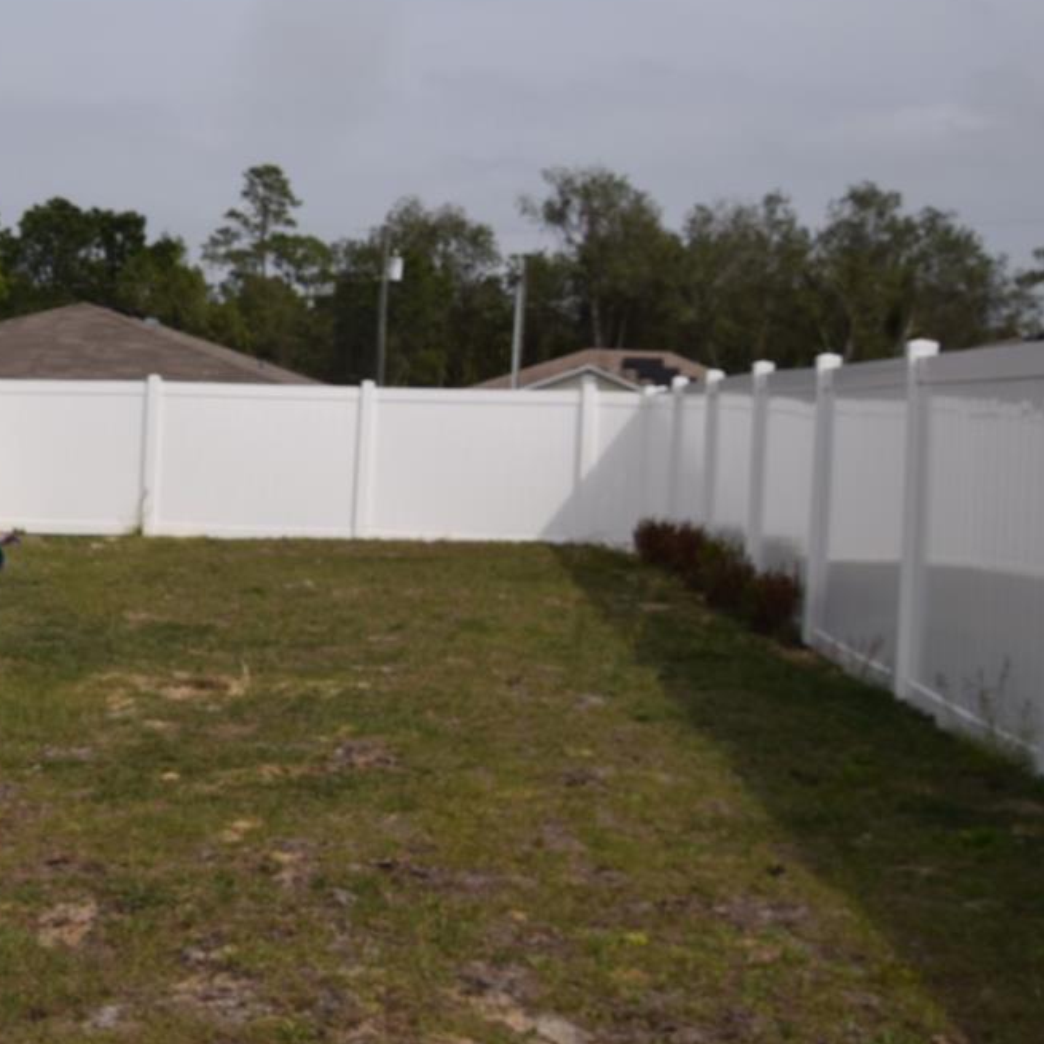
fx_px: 1911
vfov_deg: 30.5
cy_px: 443
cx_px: -24
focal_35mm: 56
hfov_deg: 28.5
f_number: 14
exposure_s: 1/200
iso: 100
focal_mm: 18
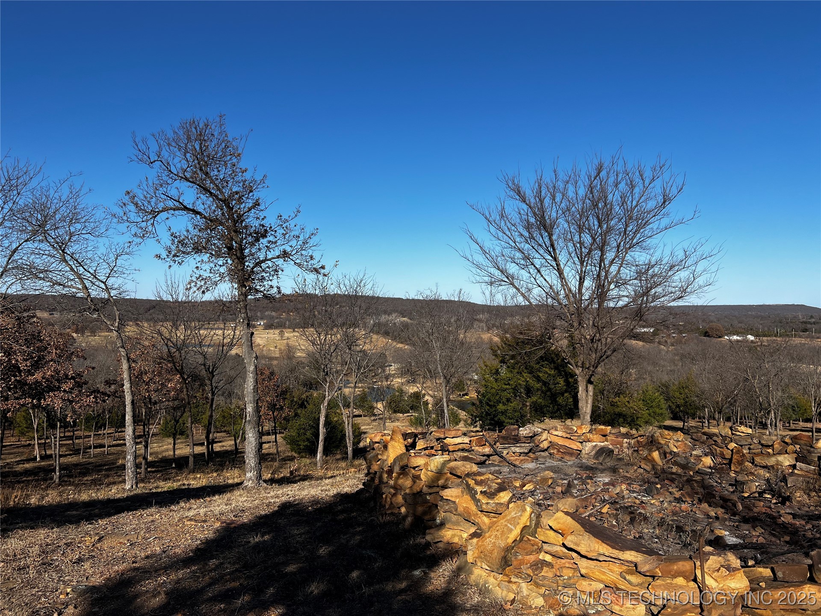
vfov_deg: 53.1
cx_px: 410
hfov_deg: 67.3
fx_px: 617
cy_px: 308
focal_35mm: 26
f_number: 1.5
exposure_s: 1/4831
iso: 50
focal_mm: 5.7
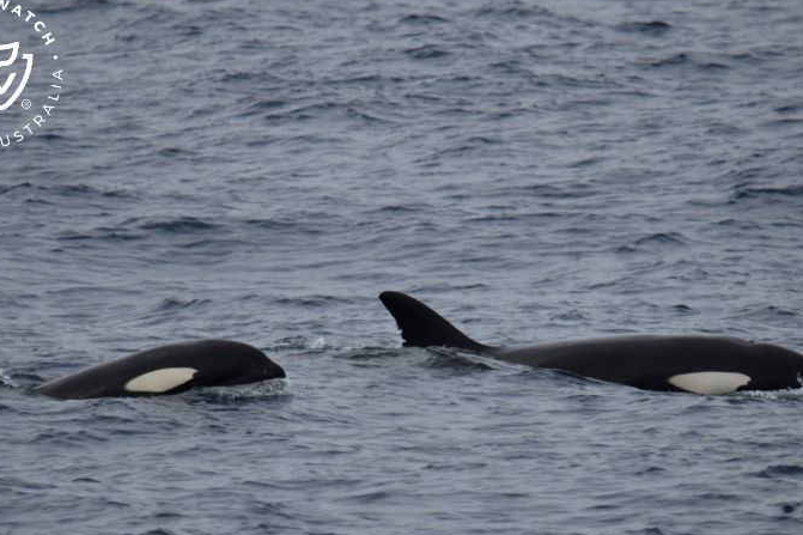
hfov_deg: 2.9
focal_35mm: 715
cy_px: 312
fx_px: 15944
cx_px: 385
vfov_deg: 1.9
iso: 1000
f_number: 6.3
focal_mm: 600
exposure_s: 1/8000
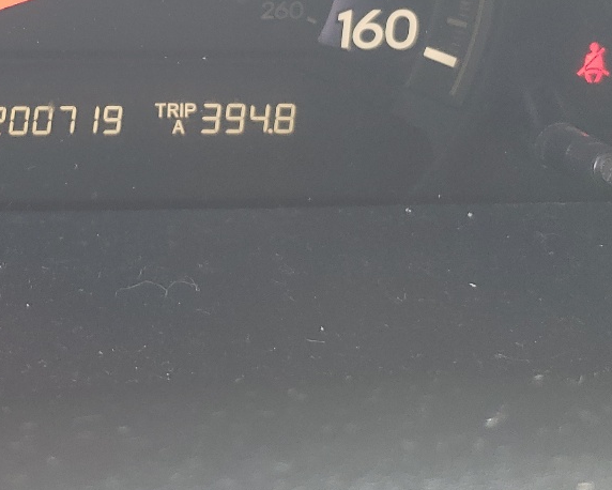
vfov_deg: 20.5
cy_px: -61
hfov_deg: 26.3
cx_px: 125
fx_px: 1286
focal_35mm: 71
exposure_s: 1/60.2
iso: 55
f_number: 1.5
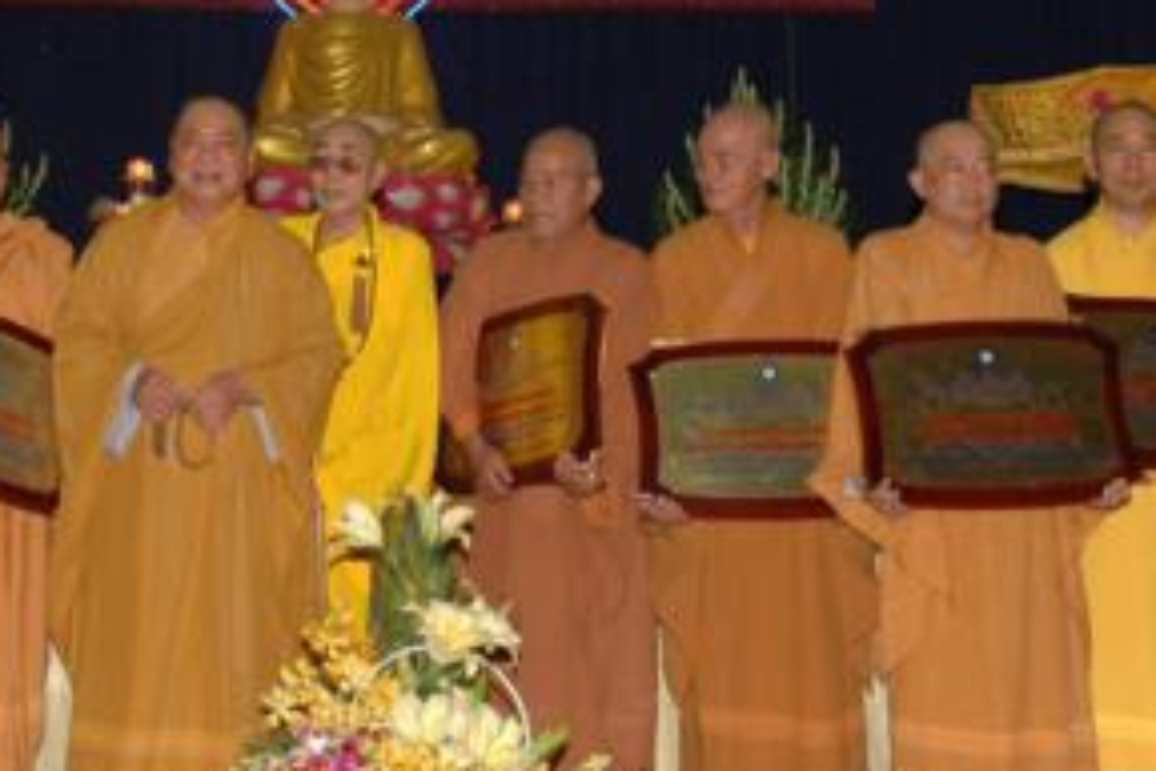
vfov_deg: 16.9
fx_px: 2569
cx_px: 201
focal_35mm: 80
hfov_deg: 24.9
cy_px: 114
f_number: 7.1
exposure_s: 1/60
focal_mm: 24
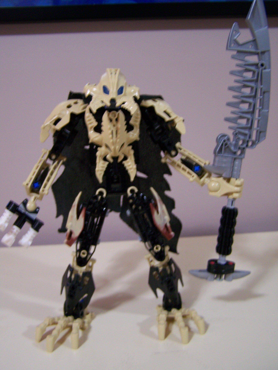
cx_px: 139
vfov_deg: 48.9
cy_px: 185
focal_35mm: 38
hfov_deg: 37.8
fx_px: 406
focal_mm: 6.3
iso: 160
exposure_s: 1/10
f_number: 2.8
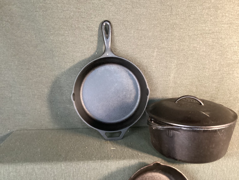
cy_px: 90
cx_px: 120
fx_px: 214
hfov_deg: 58.3
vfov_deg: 45.4
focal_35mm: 31
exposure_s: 1/30
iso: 640
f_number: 2.4
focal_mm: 3.3
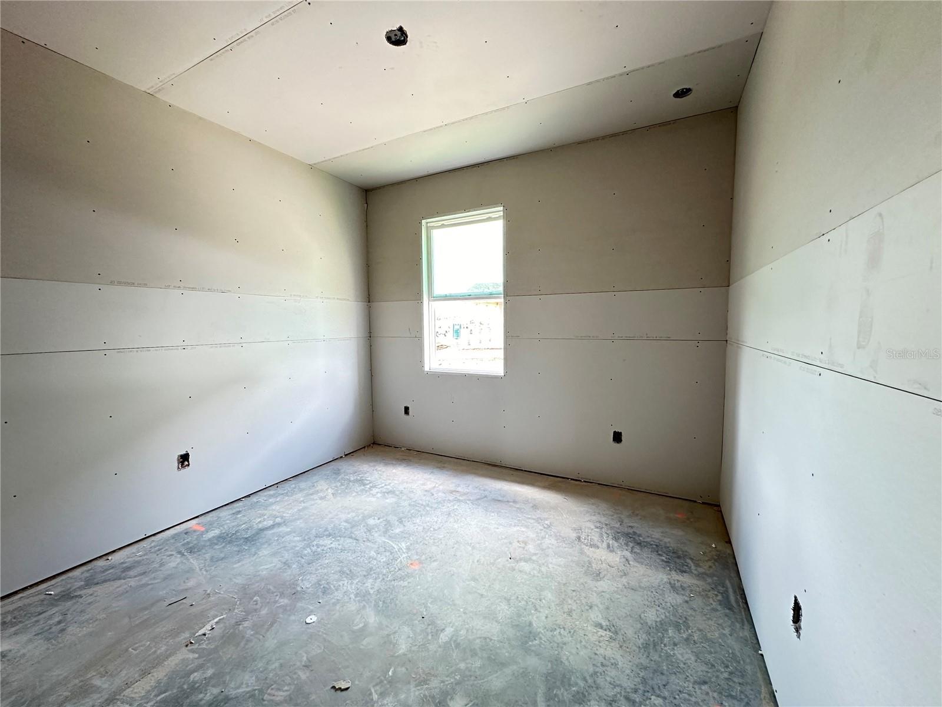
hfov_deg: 102.1
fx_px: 381
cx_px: 471
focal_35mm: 14
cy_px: 354
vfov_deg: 85.7
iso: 320
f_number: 2.2
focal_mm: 2.22
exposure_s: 1/99
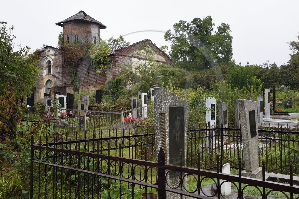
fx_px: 315
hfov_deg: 50.7
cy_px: 100
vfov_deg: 35.0
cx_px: 150
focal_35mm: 38
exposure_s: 1/60
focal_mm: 38
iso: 800
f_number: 18
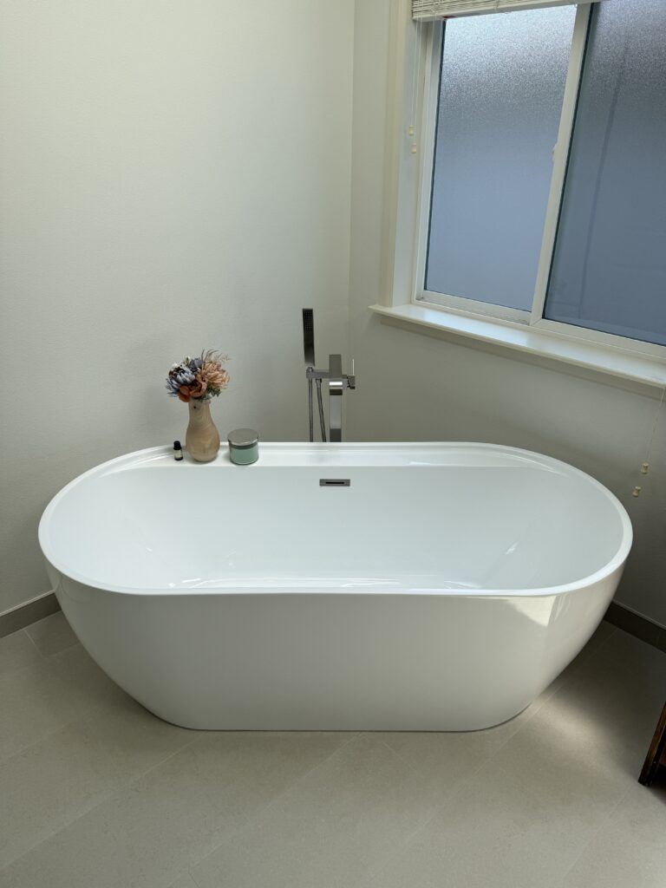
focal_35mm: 24
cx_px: 333
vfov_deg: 71.6
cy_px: 444
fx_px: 616
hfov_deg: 56.8
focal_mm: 6.76
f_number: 1.78
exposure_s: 1/920
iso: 80
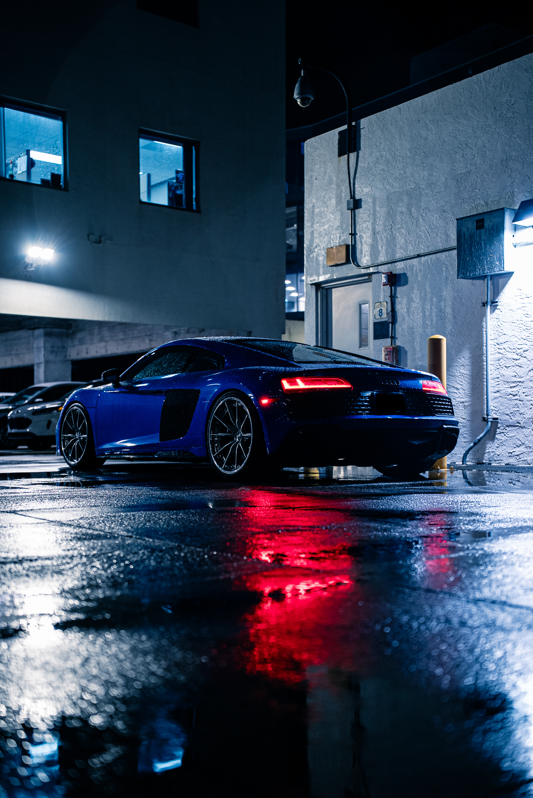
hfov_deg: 29.9
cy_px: 399
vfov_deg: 43.6
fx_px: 998
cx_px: 266
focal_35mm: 45
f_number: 2.2
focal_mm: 45
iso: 400
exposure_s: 1/50
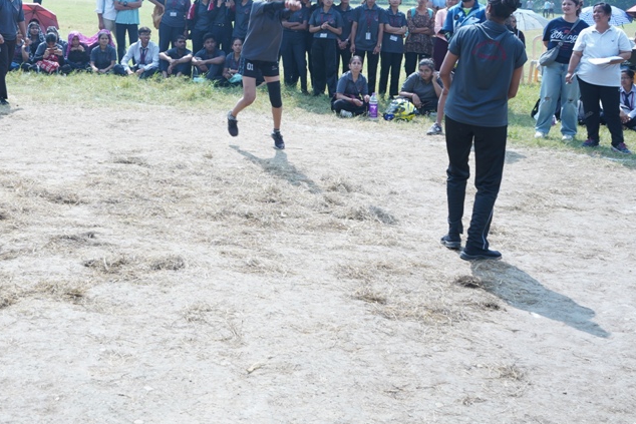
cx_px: 156
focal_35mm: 53
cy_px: 30
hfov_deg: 36.6
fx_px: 936
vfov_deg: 24.7
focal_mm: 28
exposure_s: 1/100
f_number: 9
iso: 125
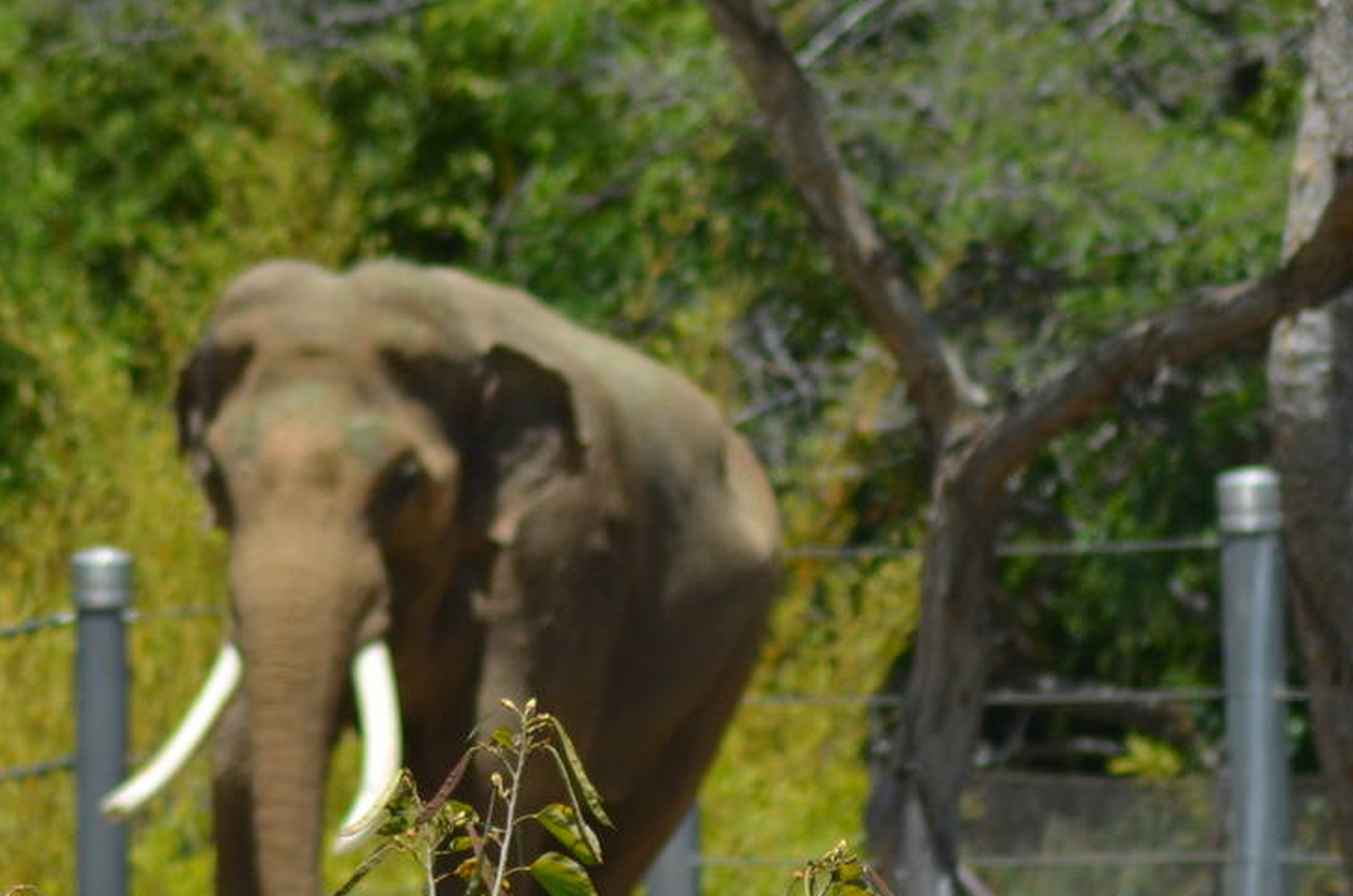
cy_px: 719
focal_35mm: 725
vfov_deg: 1.9
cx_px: 427
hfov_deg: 2.9
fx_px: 27188
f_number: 5.6
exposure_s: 1/2000
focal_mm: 220
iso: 400
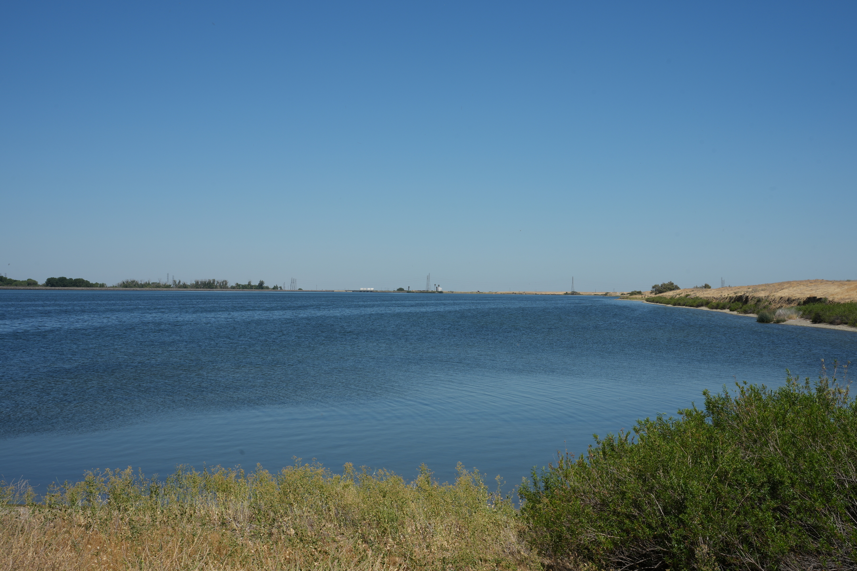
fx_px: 1166
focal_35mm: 49
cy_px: 286
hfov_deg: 40.3
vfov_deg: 27.5
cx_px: 428
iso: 100
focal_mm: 49
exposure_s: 1/100
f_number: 18
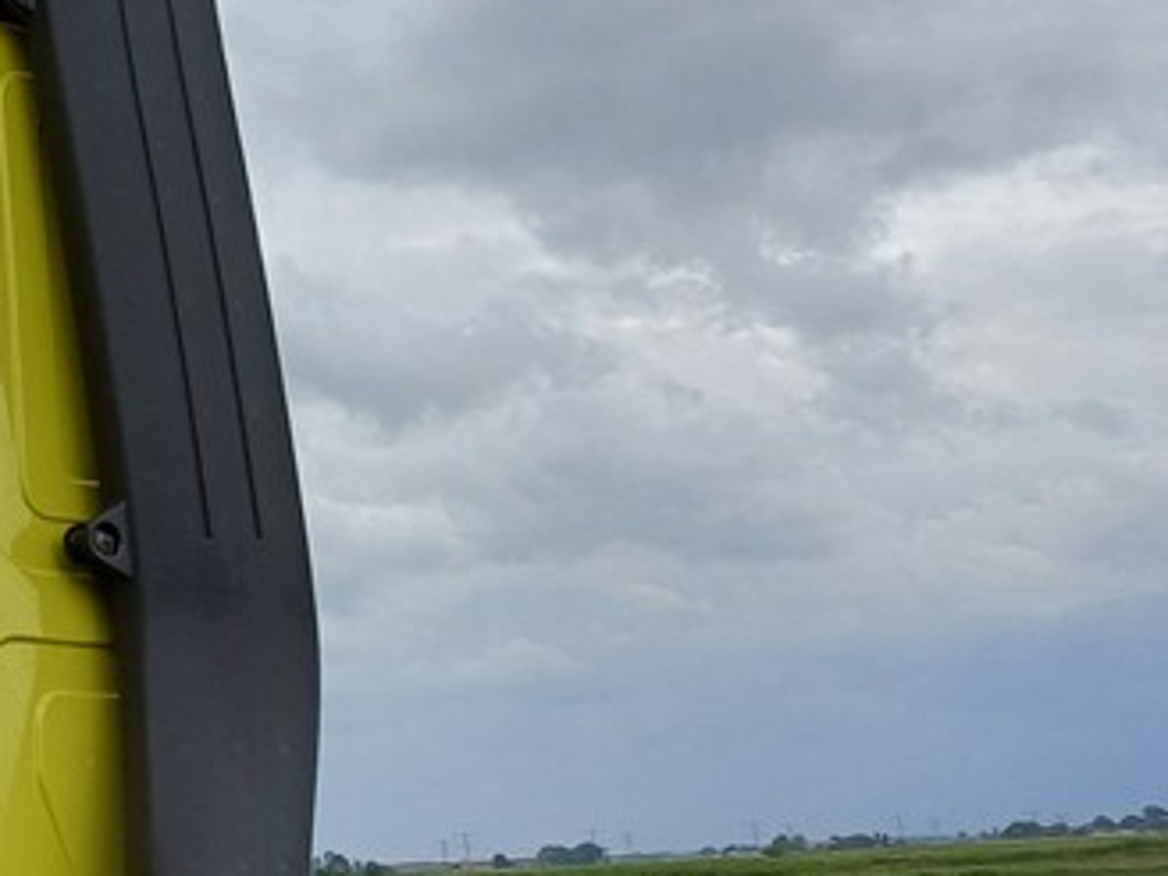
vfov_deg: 18.9
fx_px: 2632
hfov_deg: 21.0
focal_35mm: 78
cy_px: 499
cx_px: -612
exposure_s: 1/898
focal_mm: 4.65
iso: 50
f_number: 1.8
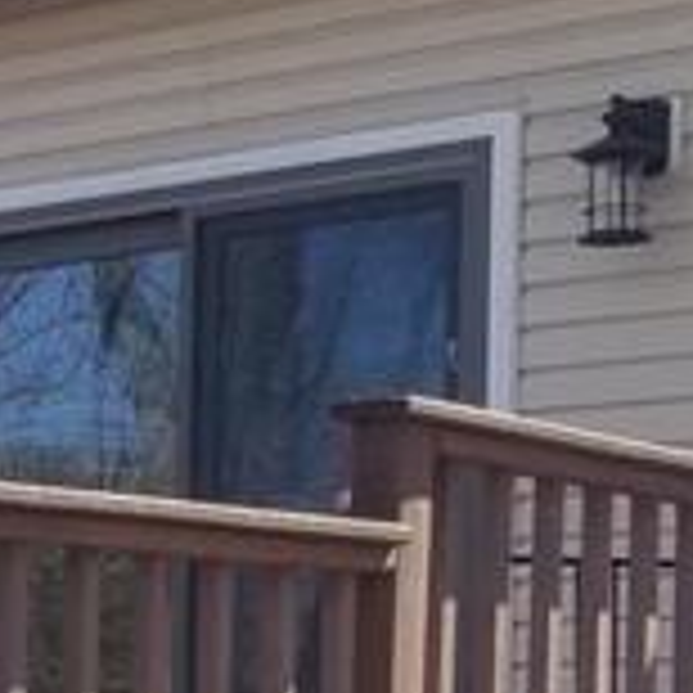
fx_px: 3465
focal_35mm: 153
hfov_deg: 11.0
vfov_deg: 11.2
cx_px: -369
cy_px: 837
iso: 50
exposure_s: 1/760
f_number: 1.7
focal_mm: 4.3
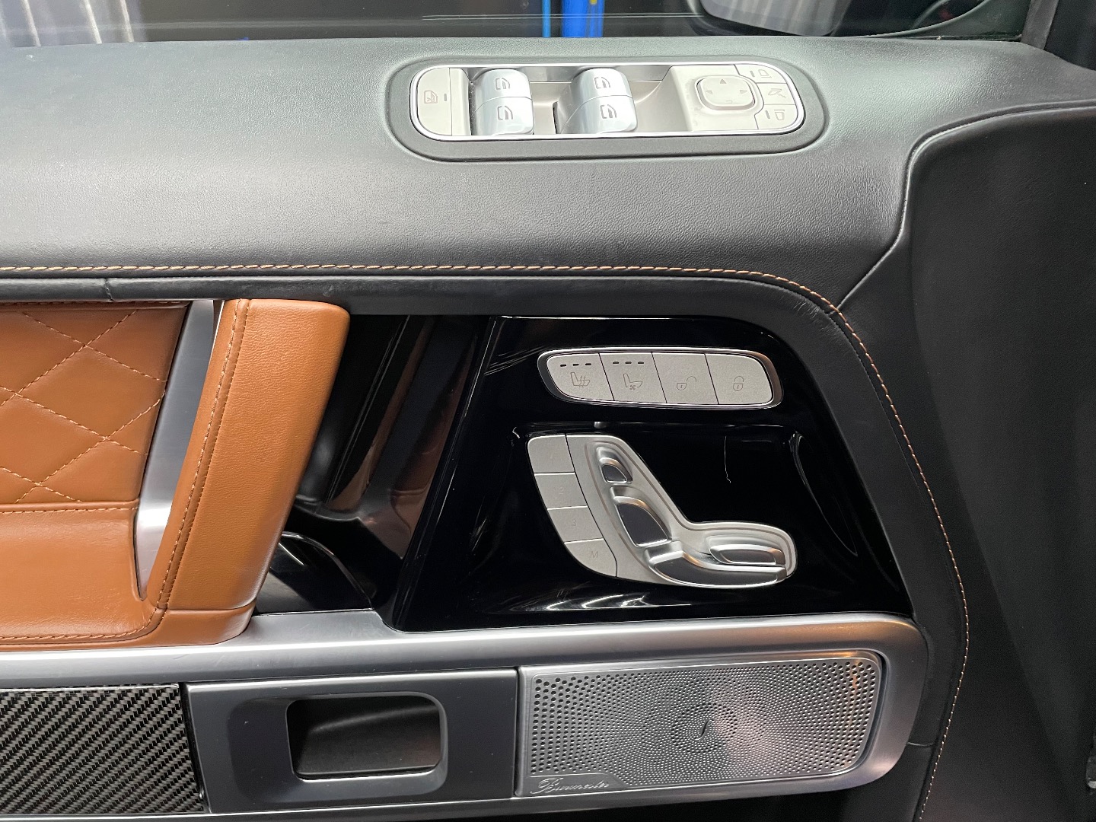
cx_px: 548
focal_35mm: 26
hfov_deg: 67.3
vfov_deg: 53.1
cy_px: 411
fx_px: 823
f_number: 1.6
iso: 400
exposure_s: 1/60
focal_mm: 4.2
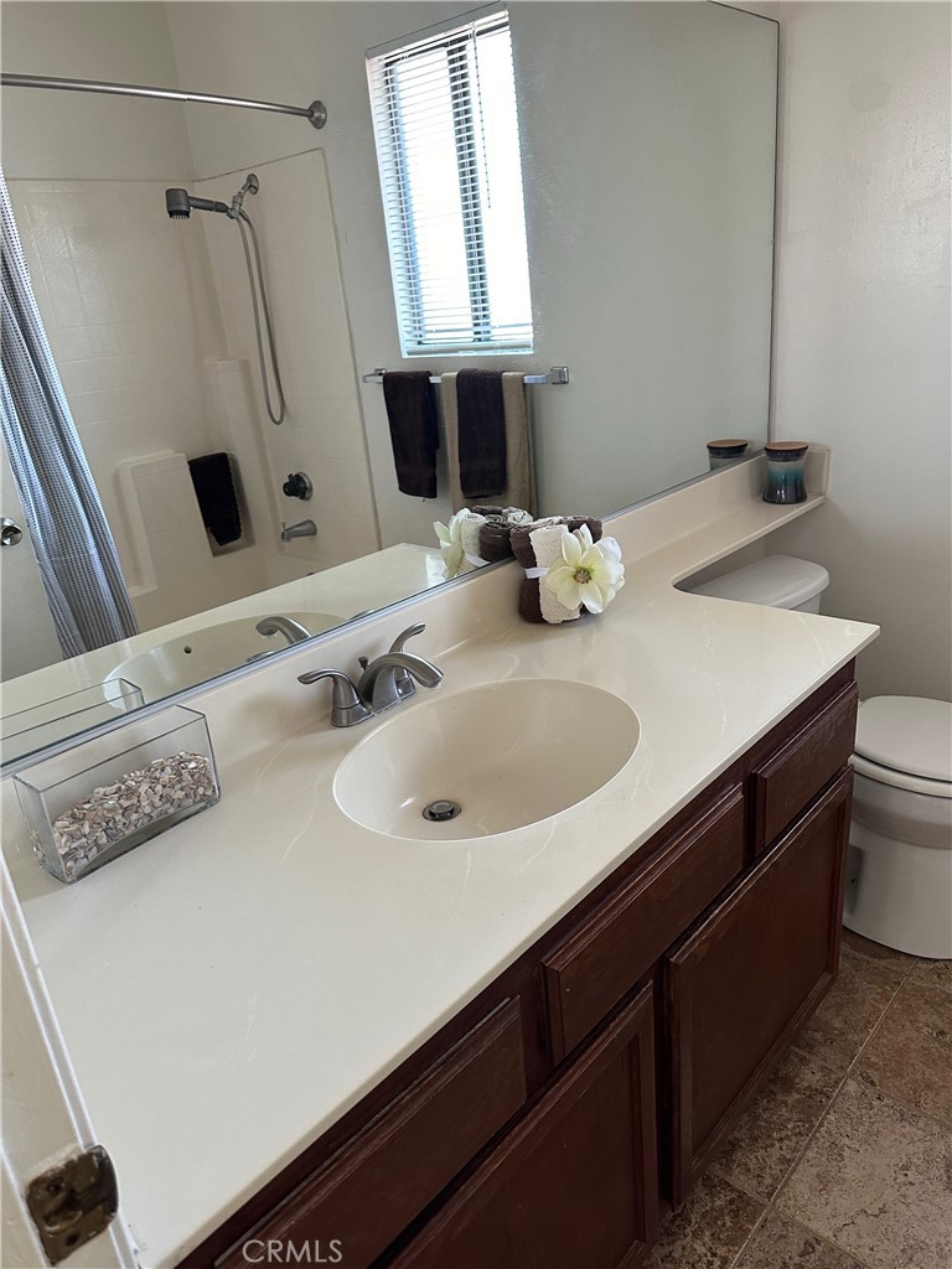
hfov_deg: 56.8
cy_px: 634
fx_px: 880
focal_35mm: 24
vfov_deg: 71.6
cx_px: 476
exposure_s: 1/60
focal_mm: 6.86
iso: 320
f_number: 1.78
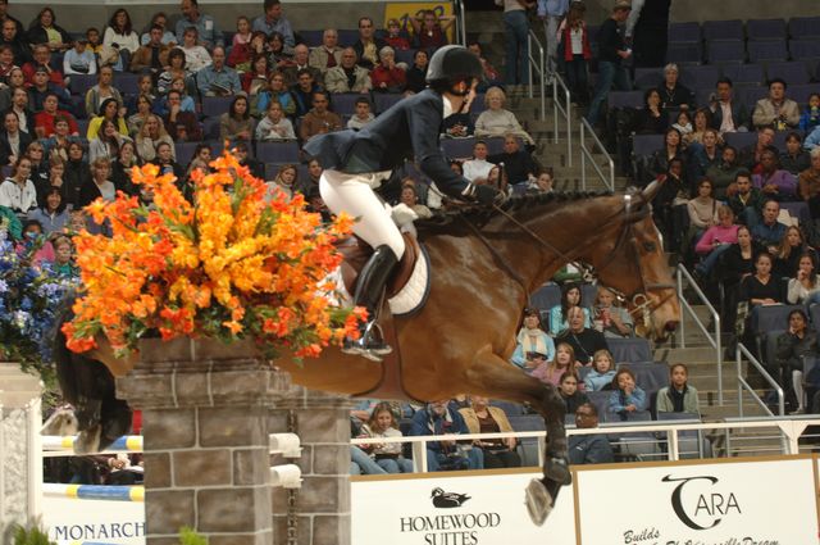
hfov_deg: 13.1
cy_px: 272
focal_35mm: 158
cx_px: 410
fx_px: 3583
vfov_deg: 8.7
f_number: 5
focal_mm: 105
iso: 320
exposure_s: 1/250
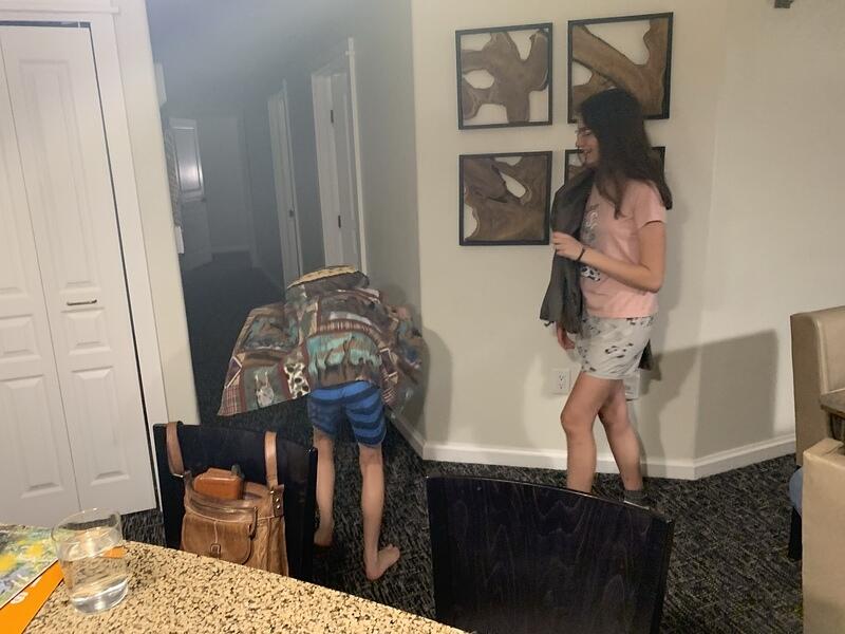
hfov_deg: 67.3
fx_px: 635
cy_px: 317
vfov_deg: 53.1
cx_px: 422
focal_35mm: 26
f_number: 1.8
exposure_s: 1/40
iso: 400
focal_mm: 4.25
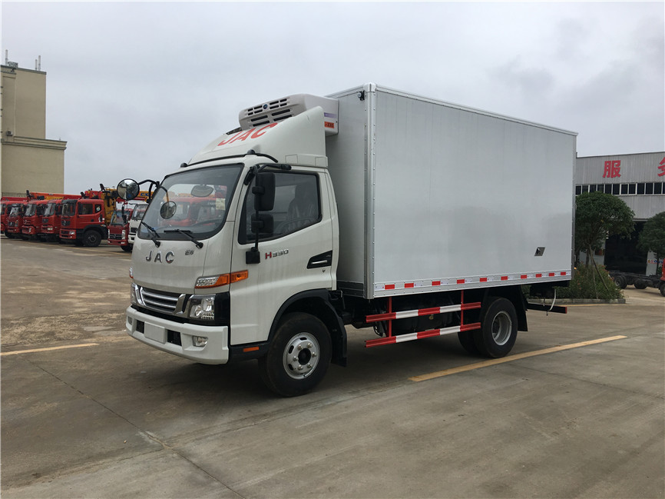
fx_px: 557
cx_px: 332
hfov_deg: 61.7
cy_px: 250
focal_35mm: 29
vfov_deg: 48.2
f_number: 2.2
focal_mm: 4.15
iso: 25
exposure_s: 1/725
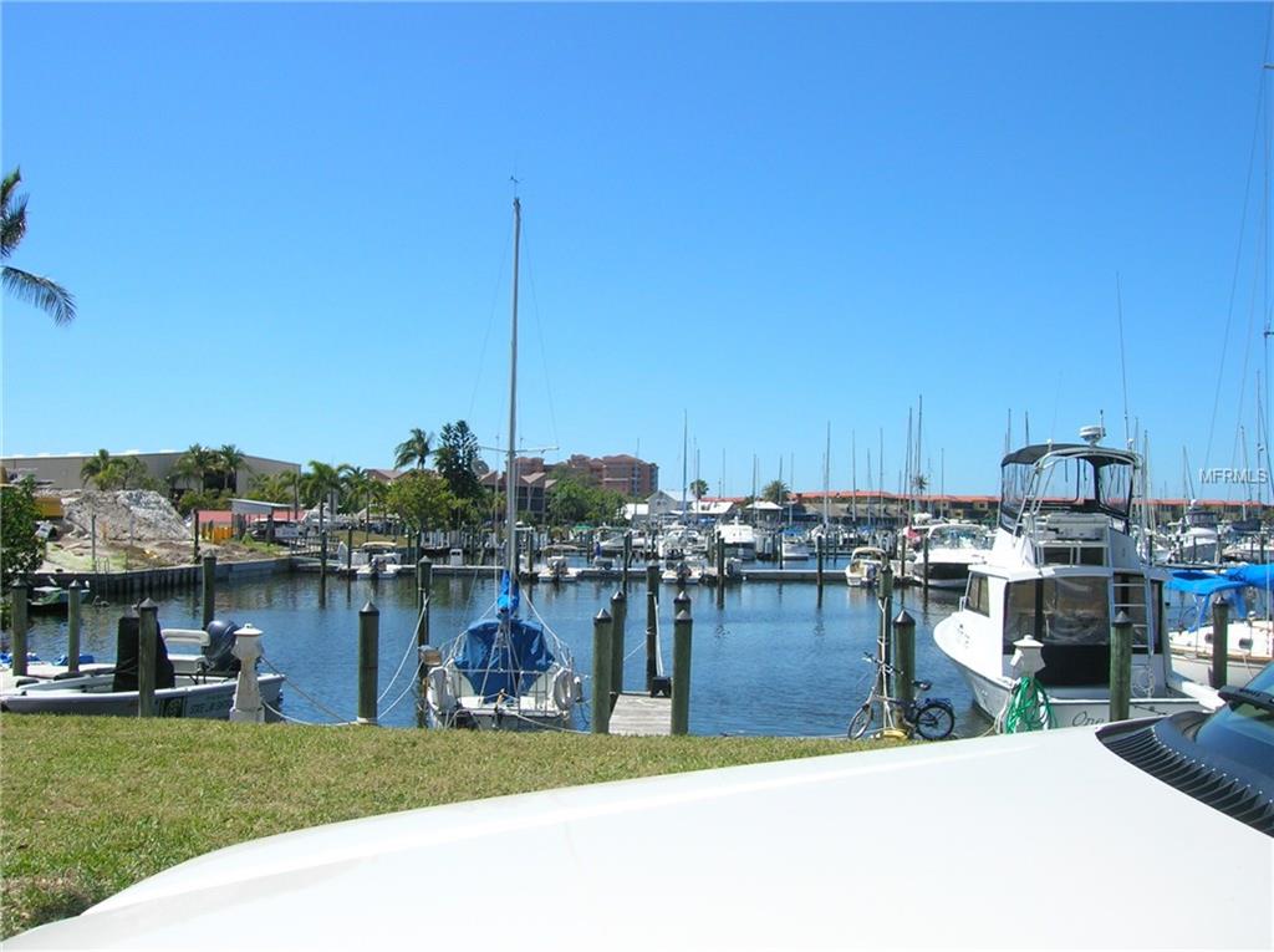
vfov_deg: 41.7
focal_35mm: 34
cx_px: 637
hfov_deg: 54.0
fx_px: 1250
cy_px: 476
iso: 50
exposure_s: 1/454
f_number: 4.9
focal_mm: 5.7
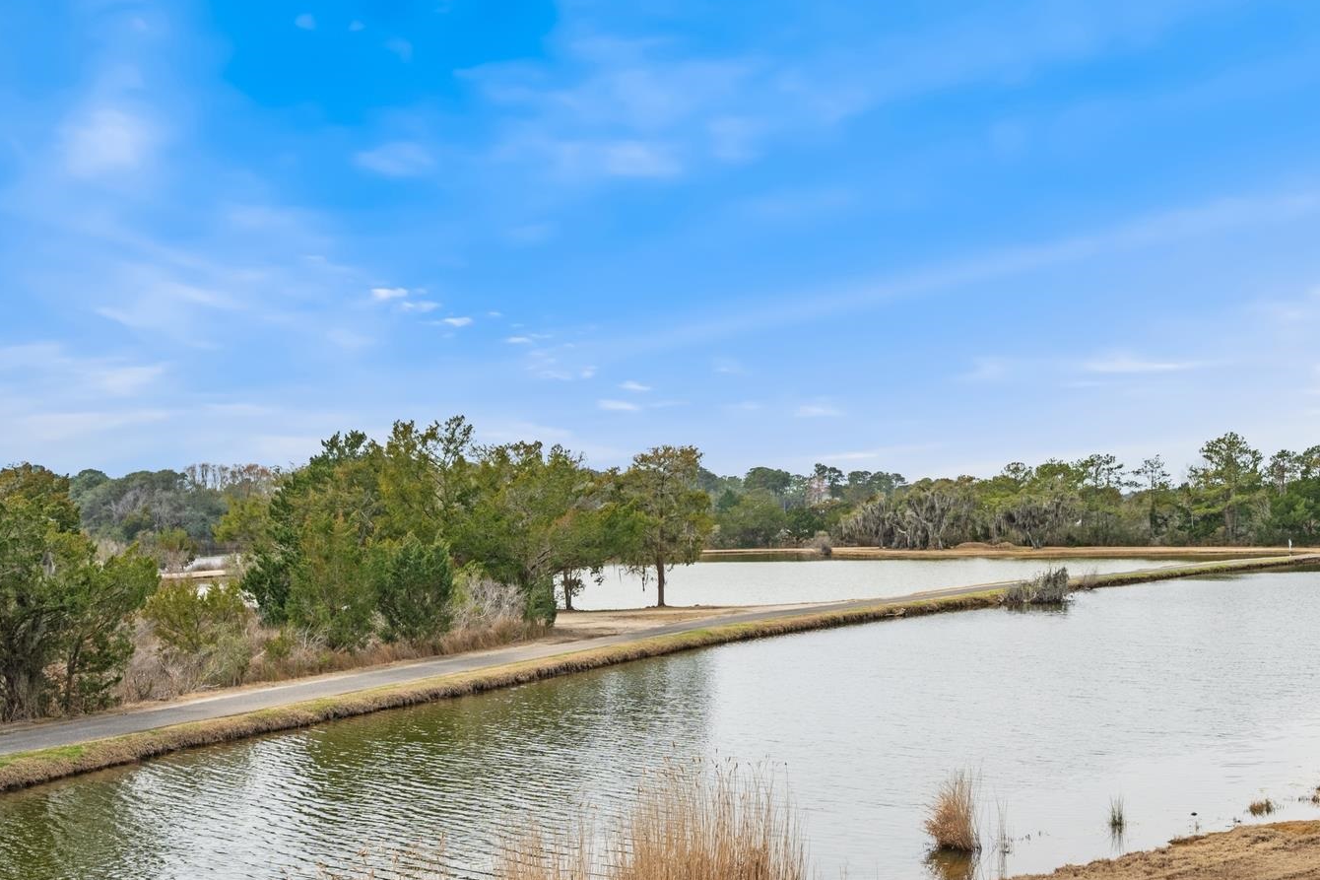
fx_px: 1576
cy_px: 583
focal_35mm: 43
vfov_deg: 31.0
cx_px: 879
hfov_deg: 44.8
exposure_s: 1/500
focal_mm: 30
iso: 100
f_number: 8
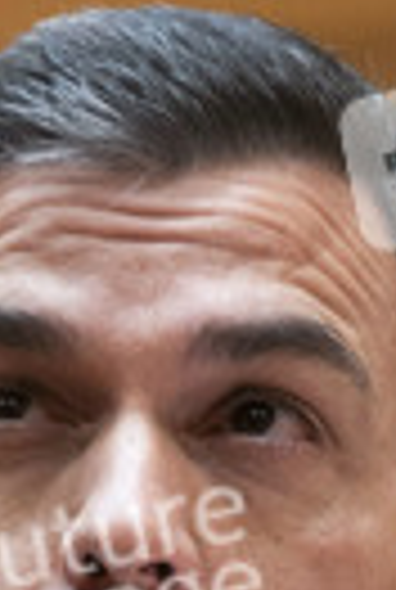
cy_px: 820
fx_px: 13893
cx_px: 164
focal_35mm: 847
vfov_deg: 2.4
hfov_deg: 1.6
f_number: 2.8
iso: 800
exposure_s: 1/125
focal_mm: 185
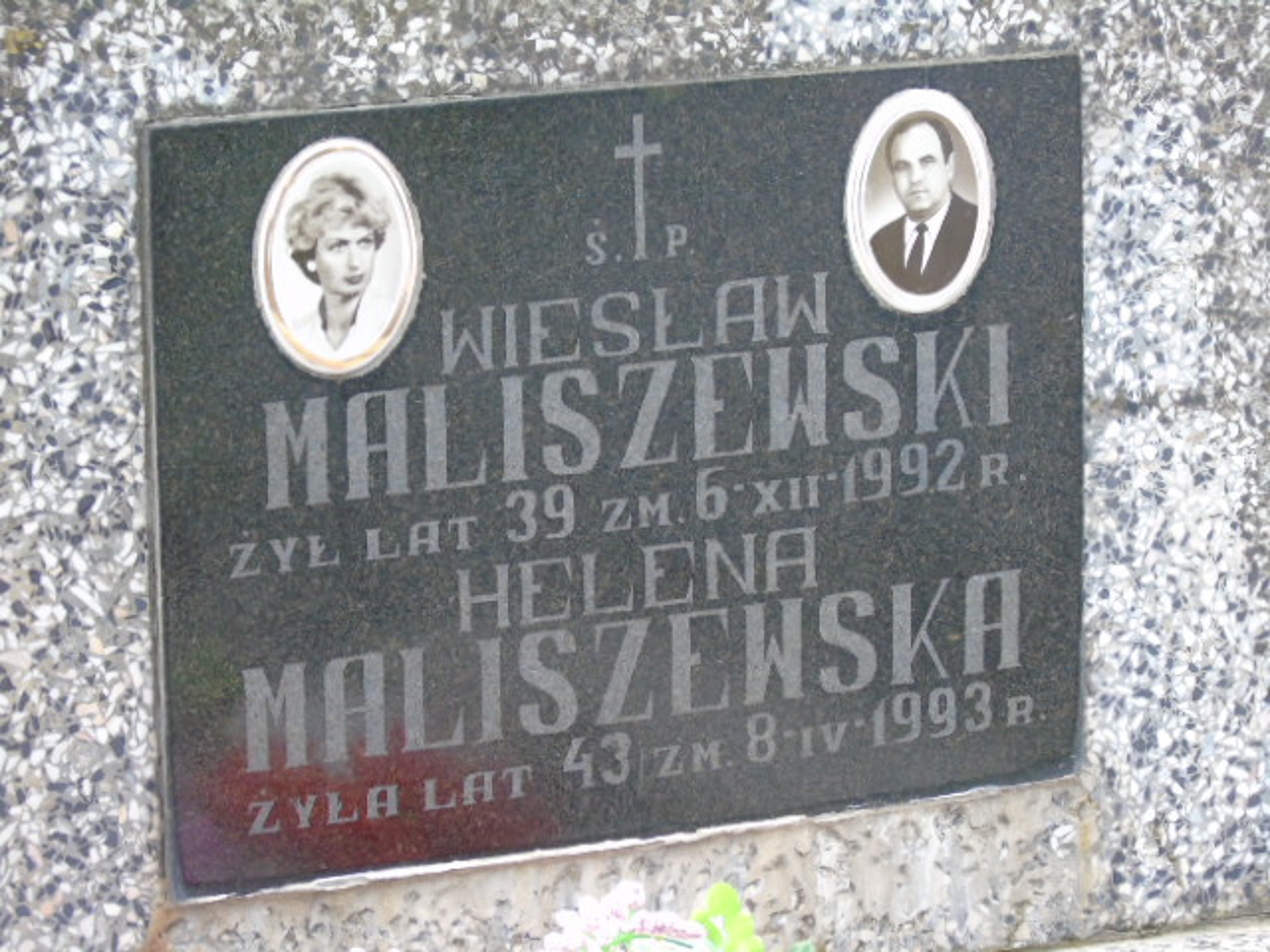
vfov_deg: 9.2
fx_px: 5943
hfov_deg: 12.2
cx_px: 635
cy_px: 476
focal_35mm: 162
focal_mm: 29
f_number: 4.9
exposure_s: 1/60
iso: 400
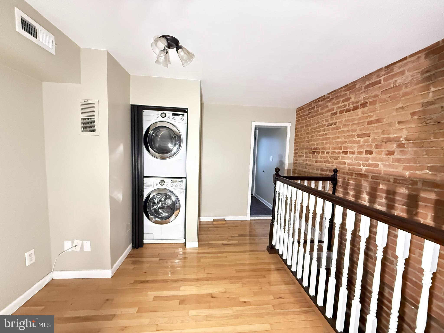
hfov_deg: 102.1
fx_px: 180
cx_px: 222
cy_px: 166
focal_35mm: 14
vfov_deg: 85.7
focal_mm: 2.22
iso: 1000
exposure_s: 1/60
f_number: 2.2
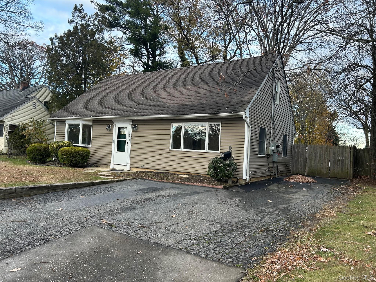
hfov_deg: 67.3
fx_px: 282
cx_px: 188
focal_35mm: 26
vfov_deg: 53.1
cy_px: 141
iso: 40
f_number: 1.5
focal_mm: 5.7
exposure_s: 1/176
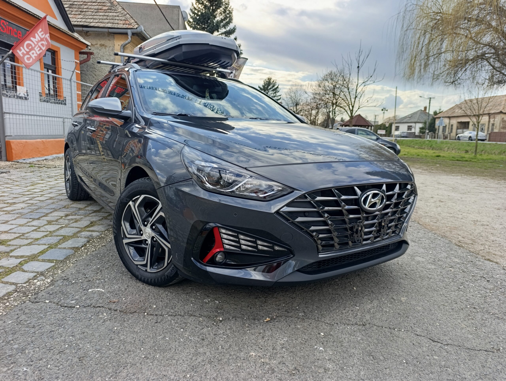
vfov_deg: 59.0
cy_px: 190
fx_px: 337
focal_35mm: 23
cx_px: 253
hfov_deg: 73.8
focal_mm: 6.14
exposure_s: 1/304
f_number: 1.6
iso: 50
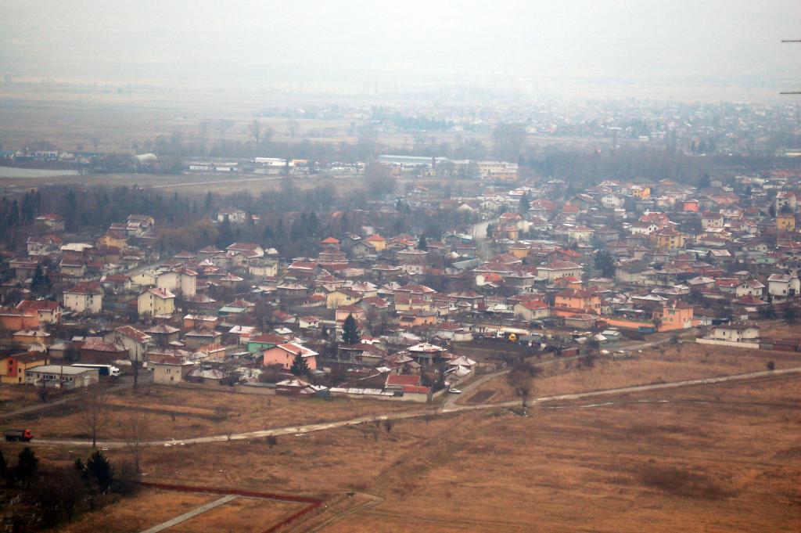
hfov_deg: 17.1
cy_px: 266
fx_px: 2668
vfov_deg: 11.4
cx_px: 400
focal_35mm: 120
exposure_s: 1/640
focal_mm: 80
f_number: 5.6
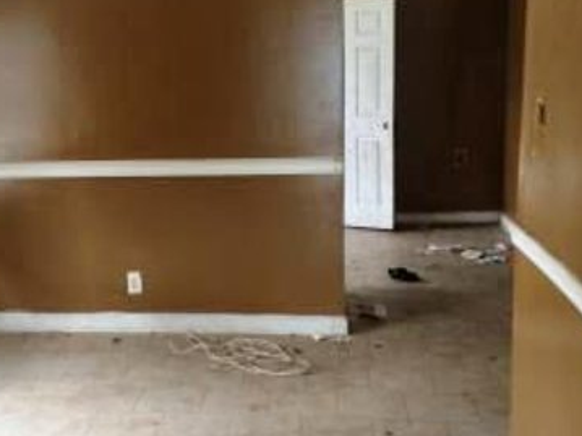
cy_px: 210
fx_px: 857
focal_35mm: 51
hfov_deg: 37.2
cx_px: 205
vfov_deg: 28.5
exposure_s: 1/30
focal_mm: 4.15
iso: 100
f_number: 2.2
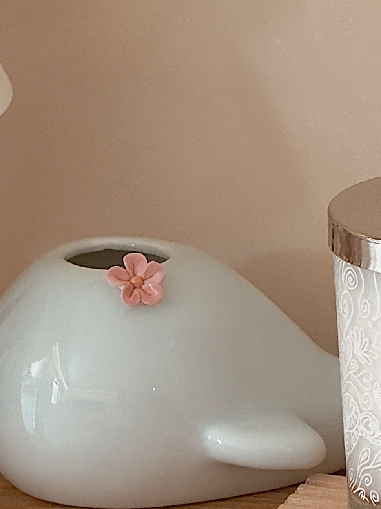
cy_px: 22
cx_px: 22
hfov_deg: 4.1
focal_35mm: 360
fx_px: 5282
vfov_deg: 5.5
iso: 640
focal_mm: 15.66
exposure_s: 1/60
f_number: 2.8
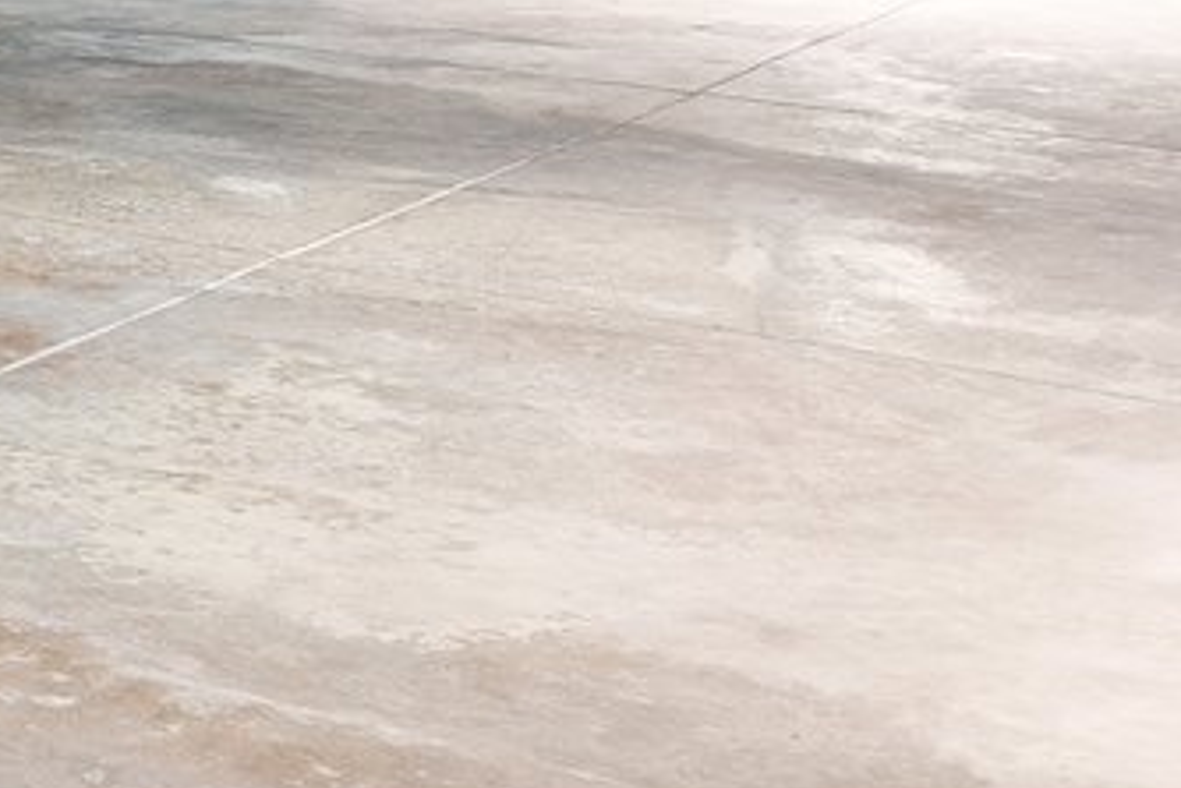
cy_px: -535
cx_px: -1163
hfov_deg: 16.2
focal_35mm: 98
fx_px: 3216
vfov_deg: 12.9
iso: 100
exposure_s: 1/2
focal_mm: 16
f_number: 5
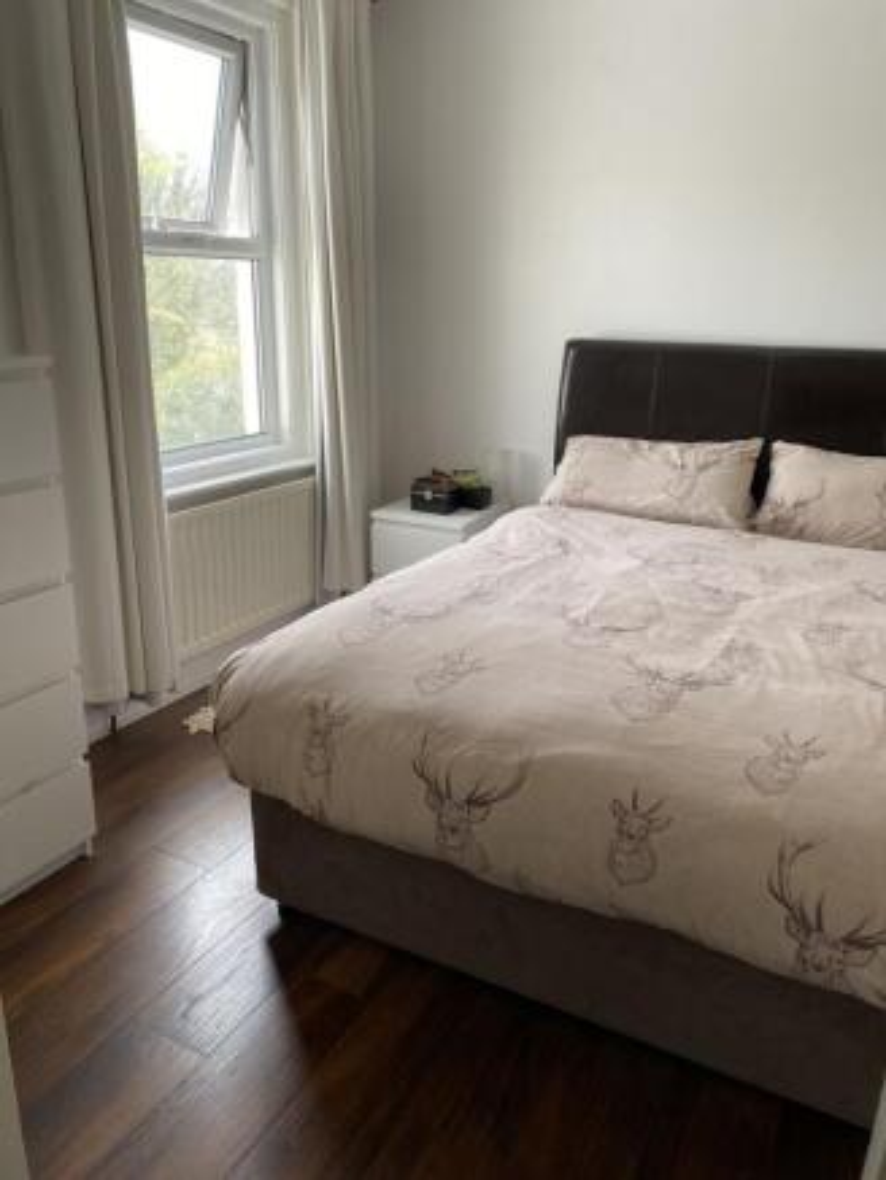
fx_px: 887
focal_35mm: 26
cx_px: 443
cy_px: 590
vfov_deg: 67.3
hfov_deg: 53.1
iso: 50
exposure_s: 1/122
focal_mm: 4.25
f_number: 1.8
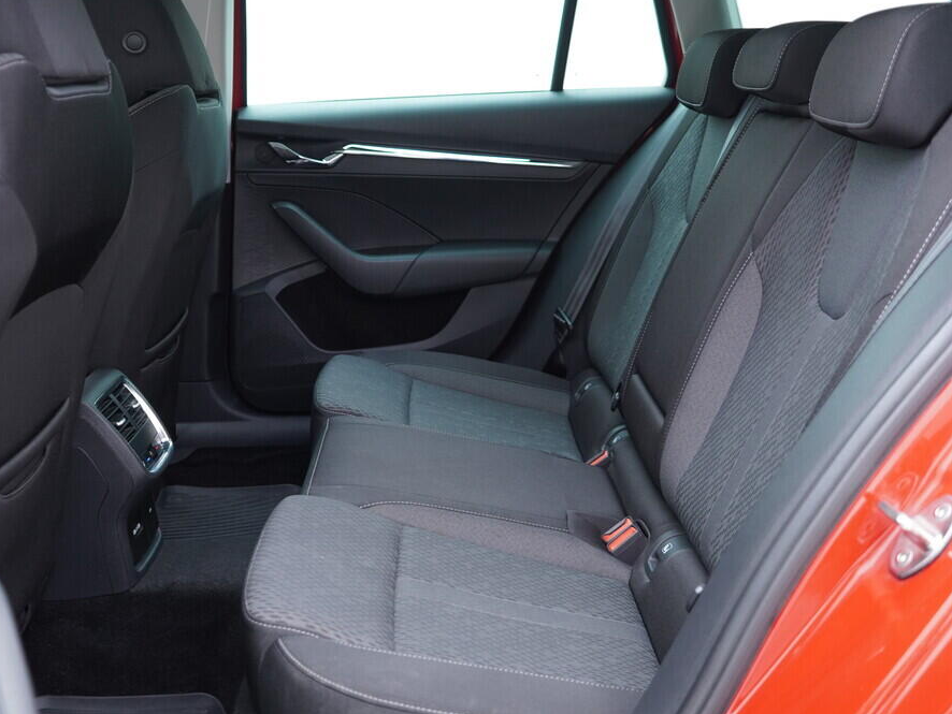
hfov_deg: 46.8
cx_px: 472
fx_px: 1100
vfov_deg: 36.0
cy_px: 361
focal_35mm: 40
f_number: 2.8
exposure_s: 1/40
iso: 500
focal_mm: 24
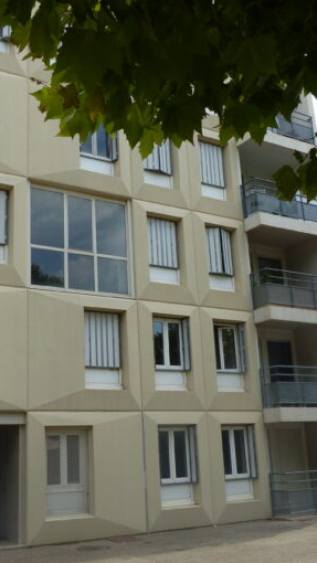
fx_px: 612
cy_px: 273
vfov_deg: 49.4
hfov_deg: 29.0
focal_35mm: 41
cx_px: 129
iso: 100
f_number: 4
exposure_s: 1/640
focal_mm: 4.5
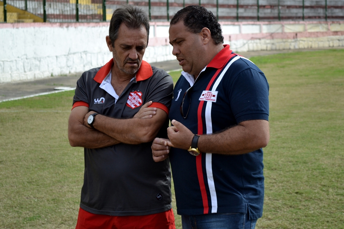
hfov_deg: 26.0
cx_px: 172
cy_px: 114
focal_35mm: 78
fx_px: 745
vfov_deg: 17.5
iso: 400
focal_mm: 52
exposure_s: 1/800
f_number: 5.6
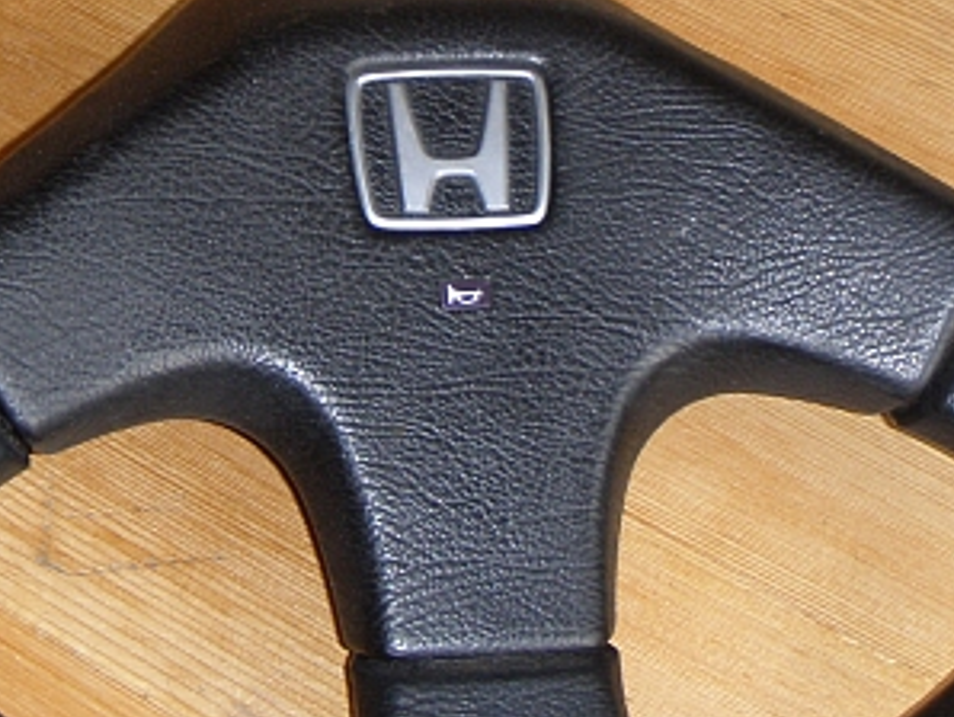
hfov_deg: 19.2
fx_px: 2813
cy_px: 109
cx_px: 413
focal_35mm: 102
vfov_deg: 14.4
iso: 100
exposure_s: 1/30
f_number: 3.5
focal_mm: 6.7
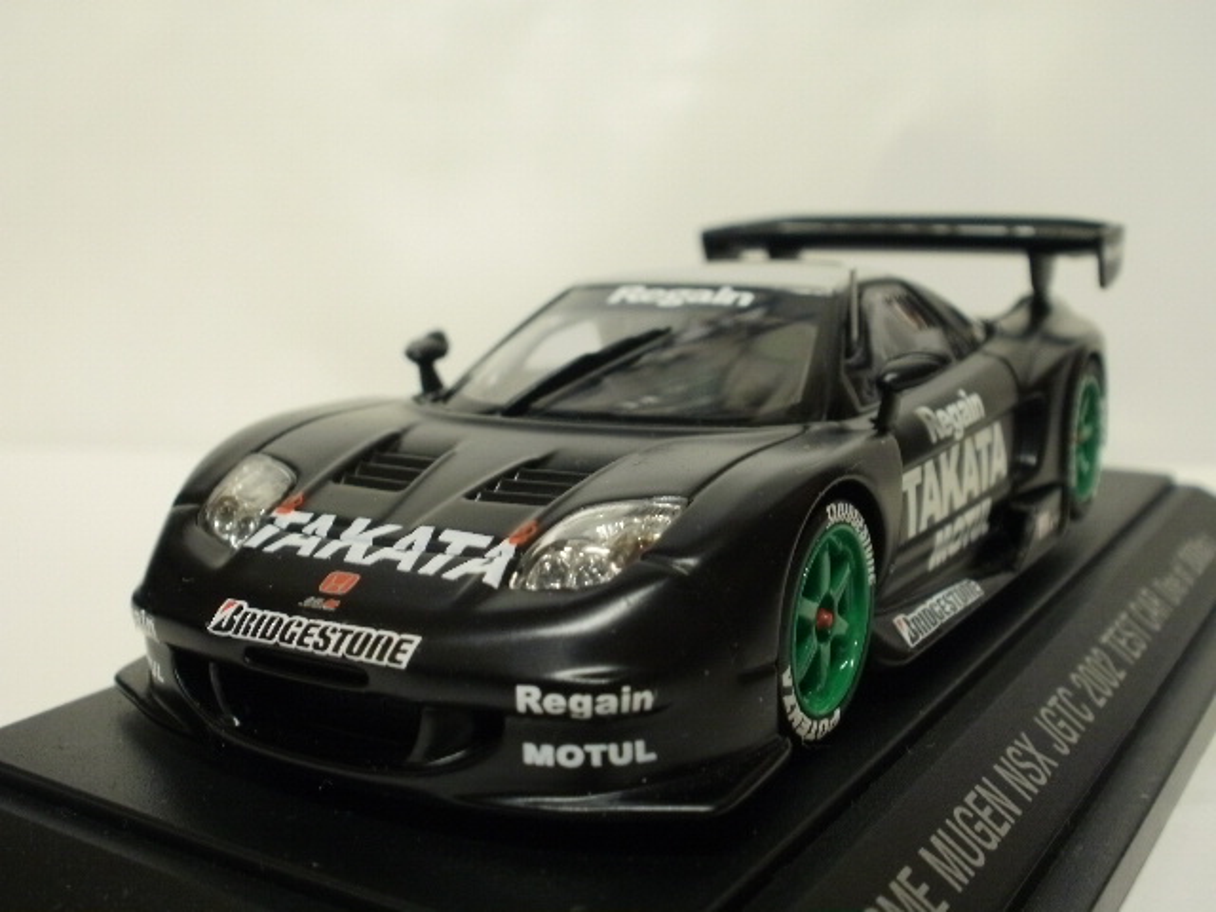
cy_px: 456
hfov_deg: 42.9
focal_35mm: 44
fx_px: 1546
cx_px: 608
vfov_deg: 32.9
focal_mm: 7.7
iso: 125
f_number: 4
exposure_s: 1/8
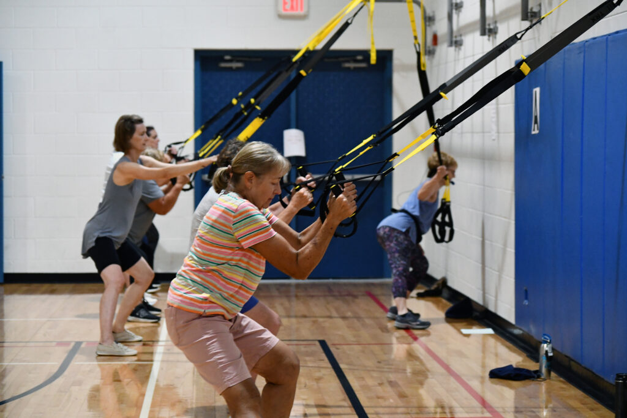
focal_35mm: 108
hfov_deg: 18.9
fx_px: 1881
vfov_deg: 12.7
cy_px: 209
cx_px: 314
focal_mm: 72
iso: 3200
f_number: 4.2
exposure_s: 1/200
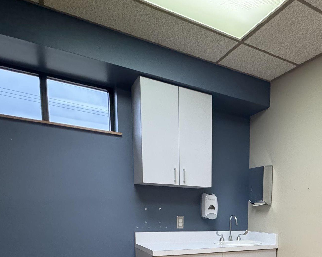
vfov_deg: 40.4
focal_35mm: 32
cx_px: 261
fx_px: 305
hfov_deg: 51.9
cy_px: 254
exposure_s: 1/120
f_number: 2.2
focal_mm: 2.22
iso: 320
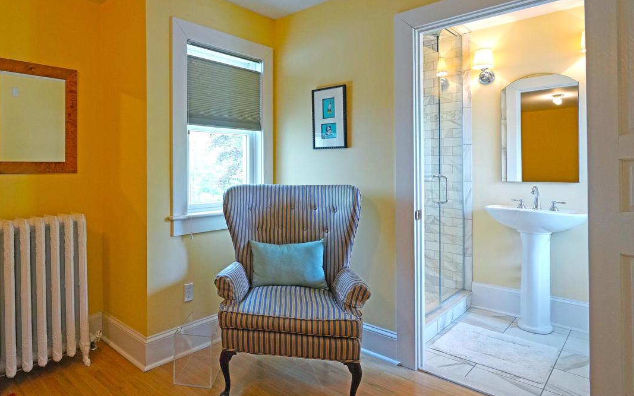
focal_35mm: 22
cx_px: 235
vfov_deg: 54.8
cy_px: 165
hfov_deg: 78.1
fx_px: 380
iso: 1600
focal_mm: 16
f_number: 4
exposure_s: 1/160
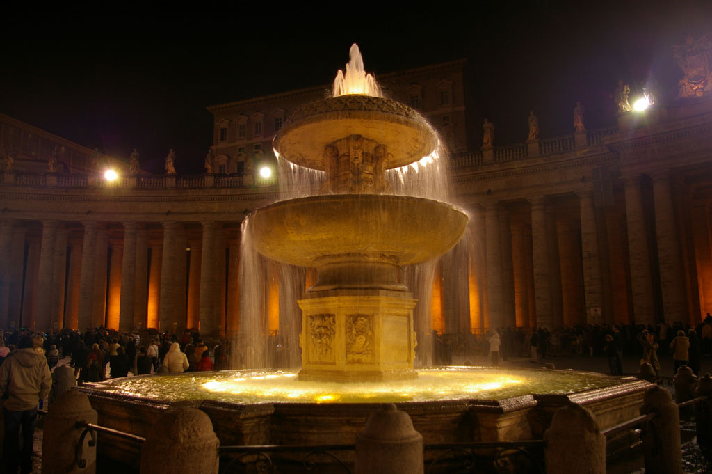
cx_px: 356
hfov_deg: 67.4
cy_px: 237
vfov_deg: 47.9
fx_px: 534
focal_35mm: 27
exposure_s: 1/8
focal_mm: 18
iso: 200
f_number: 4
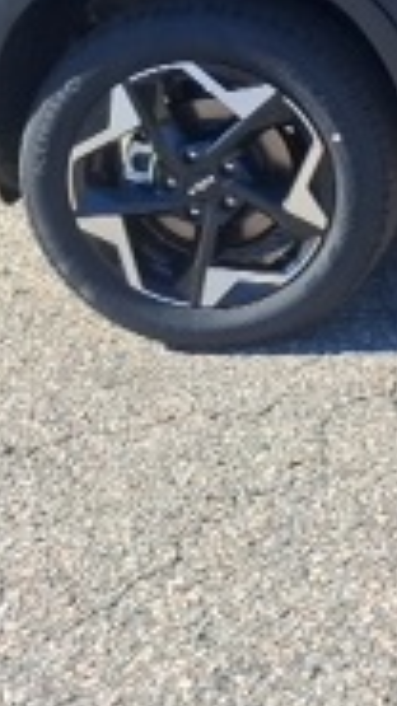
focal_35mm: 94
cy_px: -126
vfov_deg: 21.2
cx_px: 924
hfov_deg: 11.0
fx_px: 1760
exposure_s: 1/943
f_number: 1.8
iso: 30
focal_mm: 4.69
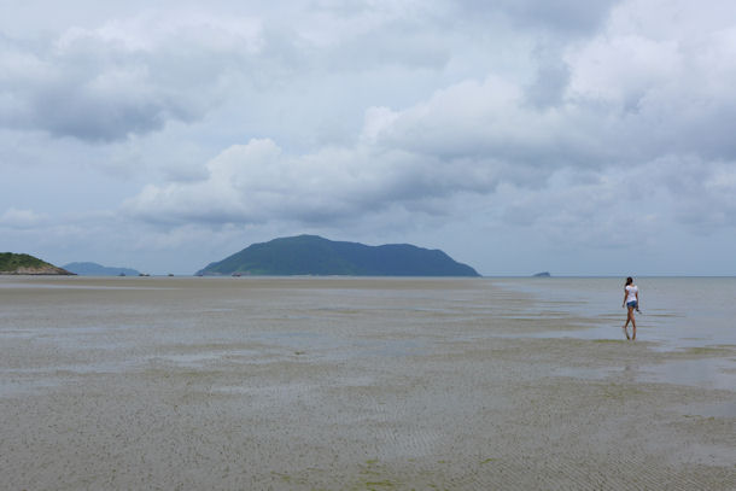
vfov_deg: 37.9
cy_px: 246
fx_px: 716
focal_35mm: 35
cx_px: 368
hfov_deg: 54.4
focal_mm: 6.9
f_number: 3.5
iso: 80
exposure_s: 1/1600
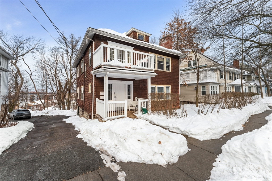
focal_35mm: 15
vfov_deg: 76.6
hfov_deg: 99.6
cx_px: 136
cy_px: 90
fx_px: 115
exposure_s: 1/100
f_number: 11
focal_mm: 15.2
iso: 1250
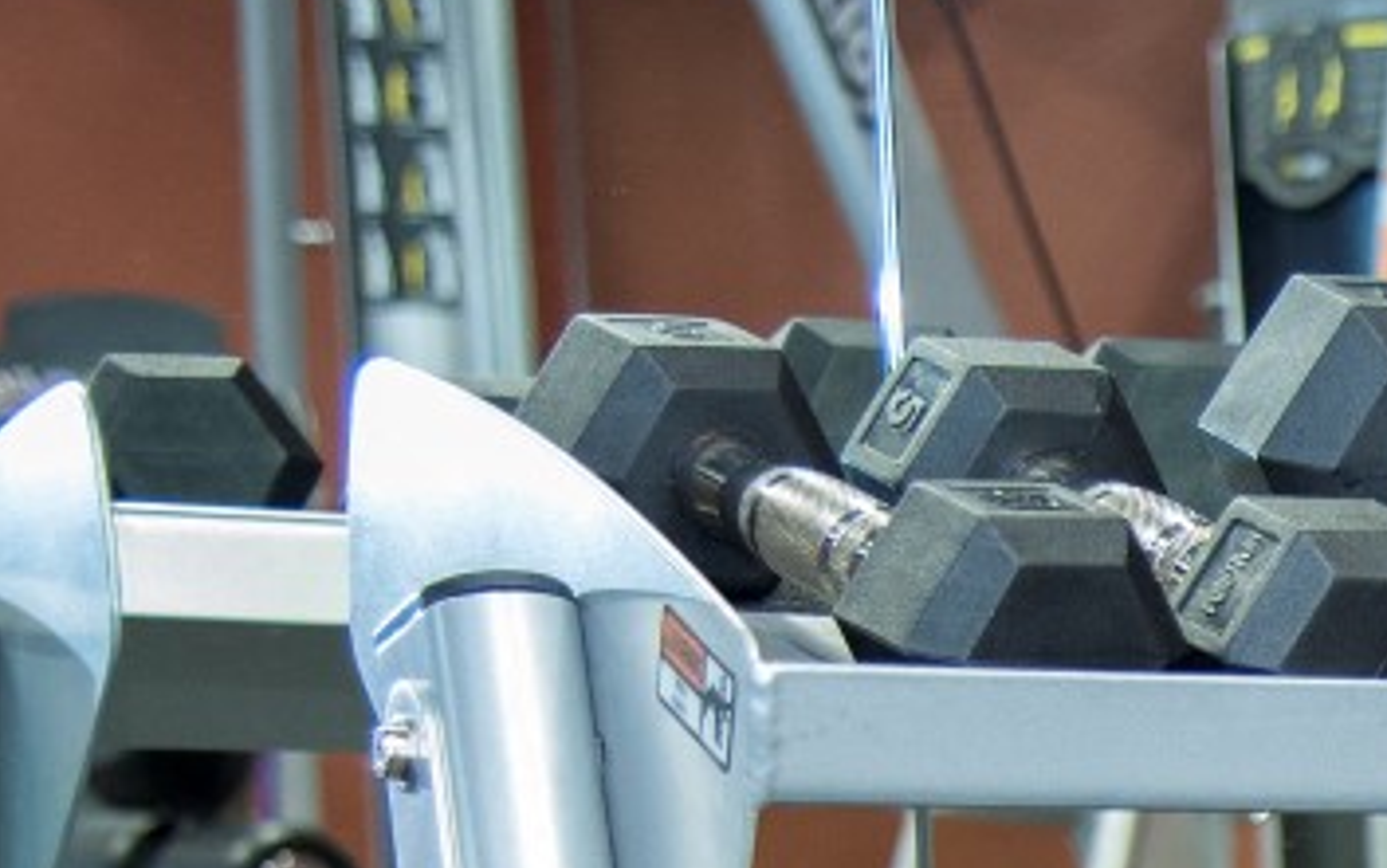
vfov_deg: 6.7
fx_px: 7072
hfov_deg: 10.4
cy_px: 1940
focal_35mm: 187
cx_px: 2731
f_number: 4
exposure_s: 1/40
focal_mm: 40
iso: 1600
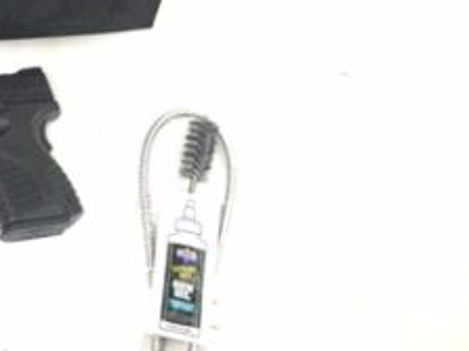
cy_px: 44
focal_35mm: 78
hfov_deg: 23.3
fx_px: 1056
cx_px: -61
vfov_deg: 18.6
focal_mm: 4.15
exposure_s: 1/30
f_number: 2.2
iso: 40
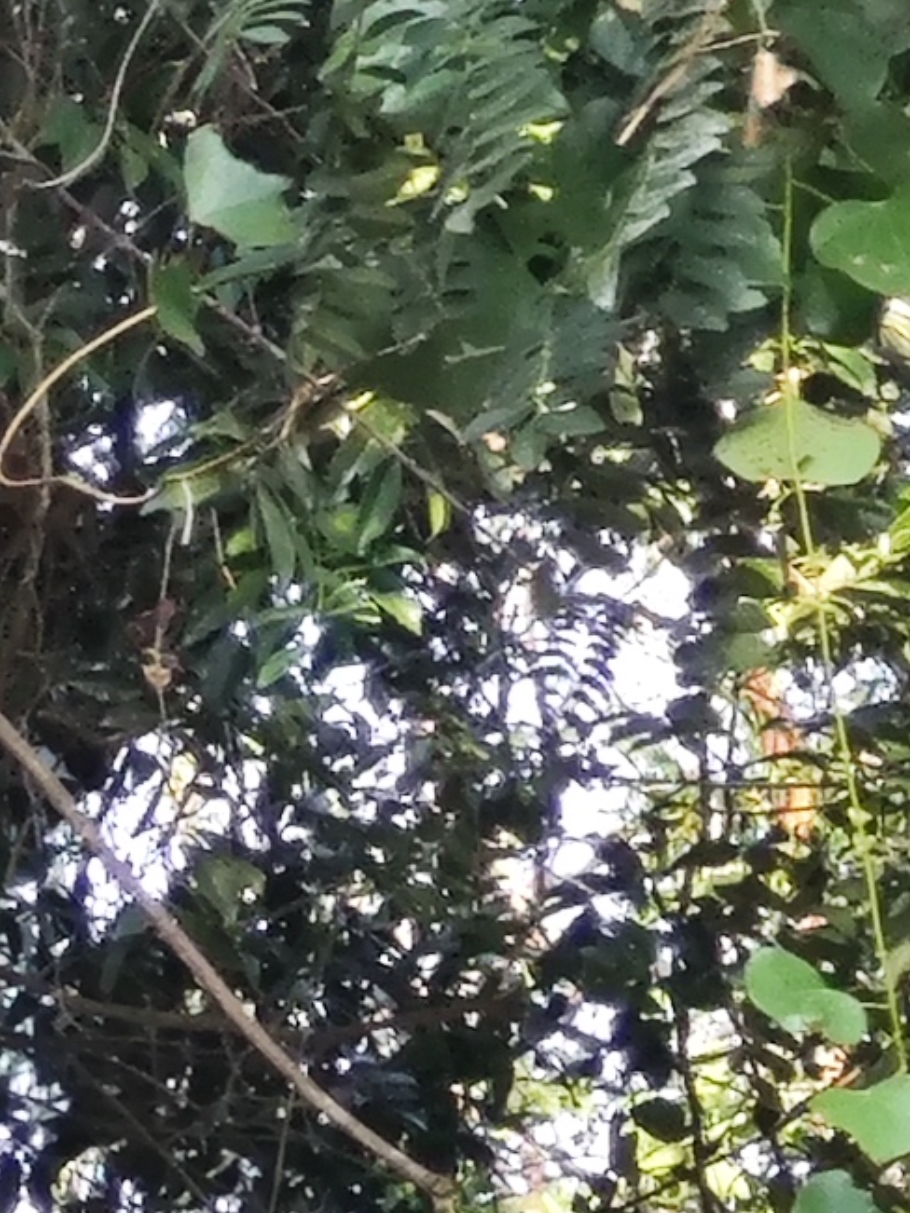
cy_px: 3633
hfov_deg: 3.2
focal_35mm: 470
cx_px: 377
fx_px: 16479
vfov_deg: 4.1
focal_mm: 9
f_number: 2
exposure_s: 1/100
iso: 160
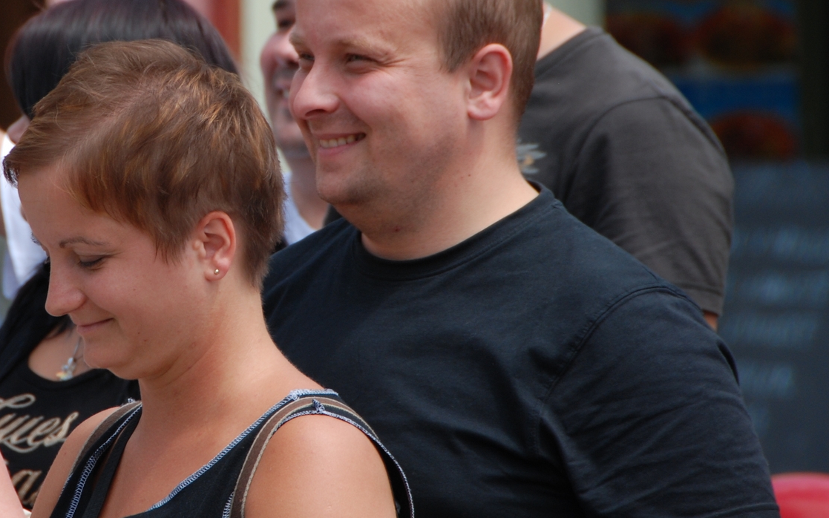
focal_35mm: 526
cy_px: 193
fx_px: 11883
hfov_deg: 4.0
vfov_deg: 2.5
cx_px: 167
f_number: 8
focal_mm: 200
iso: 200
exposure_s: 1/320
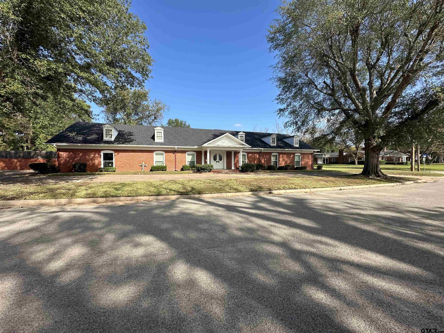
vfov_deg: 85.7
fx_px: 180
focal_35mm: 14
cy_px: 166
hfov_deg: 102.1
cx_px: 222
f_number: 2.2
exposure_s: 1/1383
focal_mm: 2.22
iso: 50
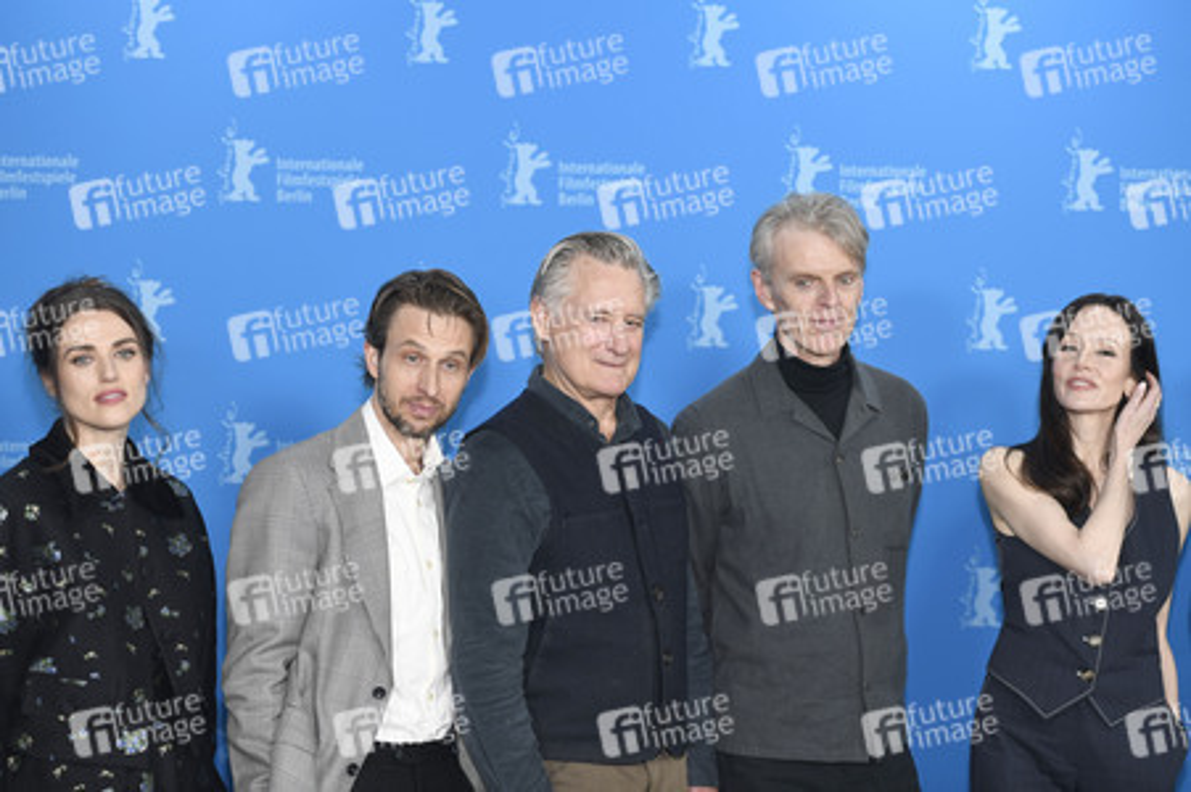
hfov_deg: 28.9
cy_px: 396
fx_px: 2314
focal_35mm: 70
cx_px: 596
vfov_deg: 19.4
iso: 800
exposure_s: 1/320
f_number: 3.5
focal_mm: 70
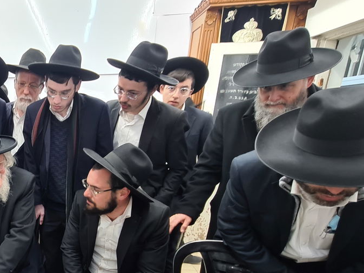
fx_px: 284
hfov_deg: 51.8
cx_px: -2
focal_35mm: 27
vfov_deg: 50.0
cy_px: 192
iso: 80
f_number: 2.2
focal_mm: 2.22
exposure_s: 1/50
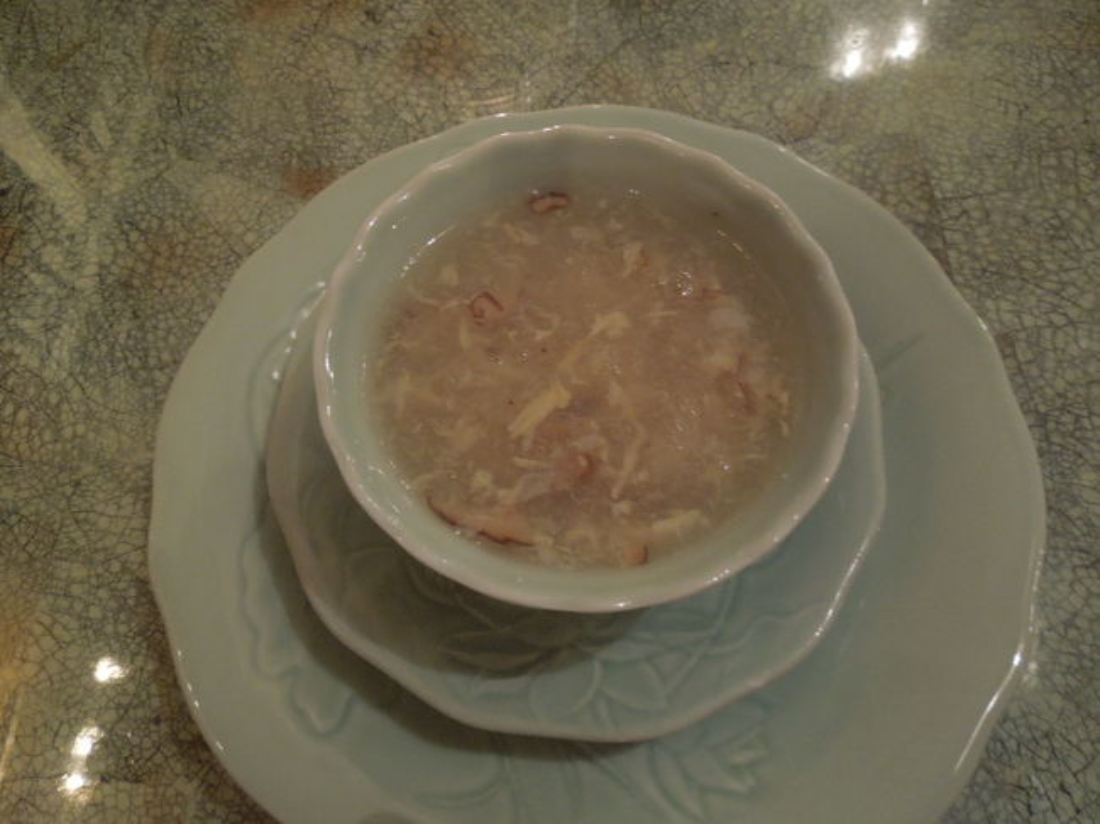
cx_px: 550
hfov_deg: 69.4
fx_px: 794
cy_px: 412
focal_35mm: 25
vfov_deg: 54.8
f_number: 3.3
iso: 640
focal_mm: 4.5
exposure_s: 1/8
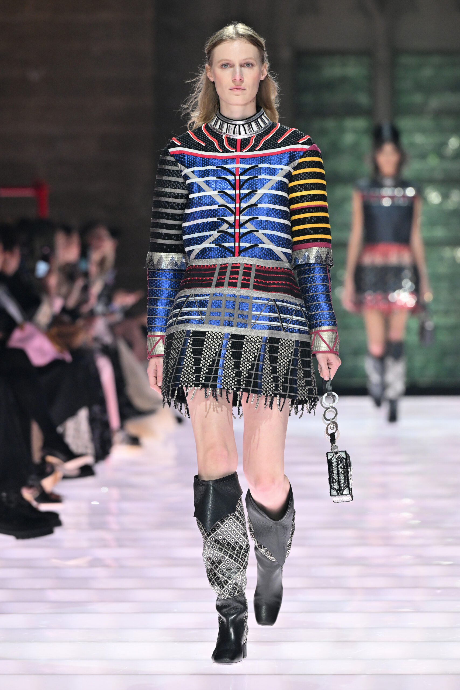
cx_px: 230
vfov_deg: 10.3
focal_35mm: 200
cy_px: 345
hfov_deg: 6.9
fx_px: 3833
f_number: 4
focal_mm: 200
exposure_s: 1/500
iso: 2000
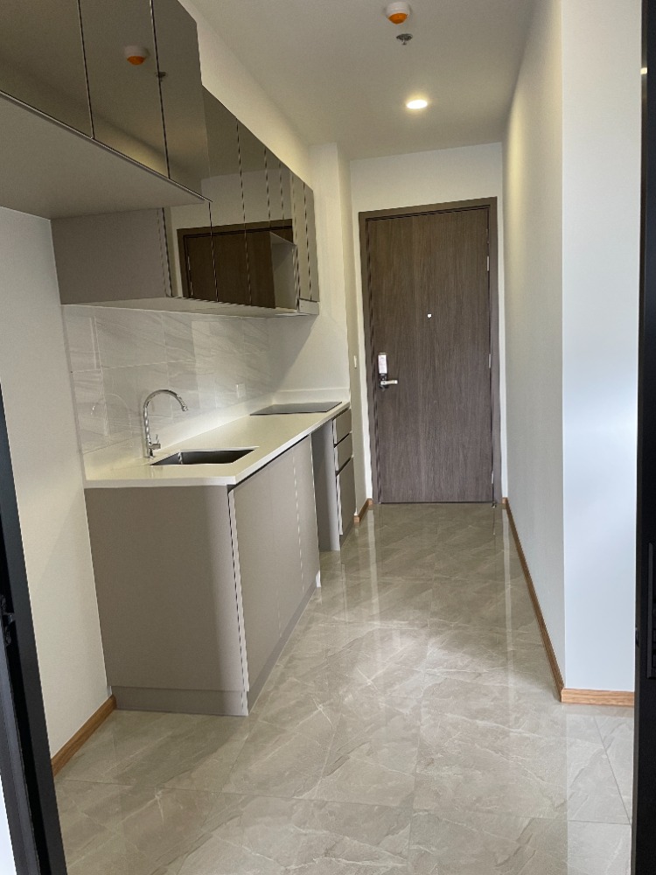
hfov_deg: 53.1
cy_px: 438
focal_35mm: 26
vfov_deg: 67.3
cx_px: 328
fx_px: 657
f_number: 1.6
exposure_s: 1/71
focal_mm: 4.2
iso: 125
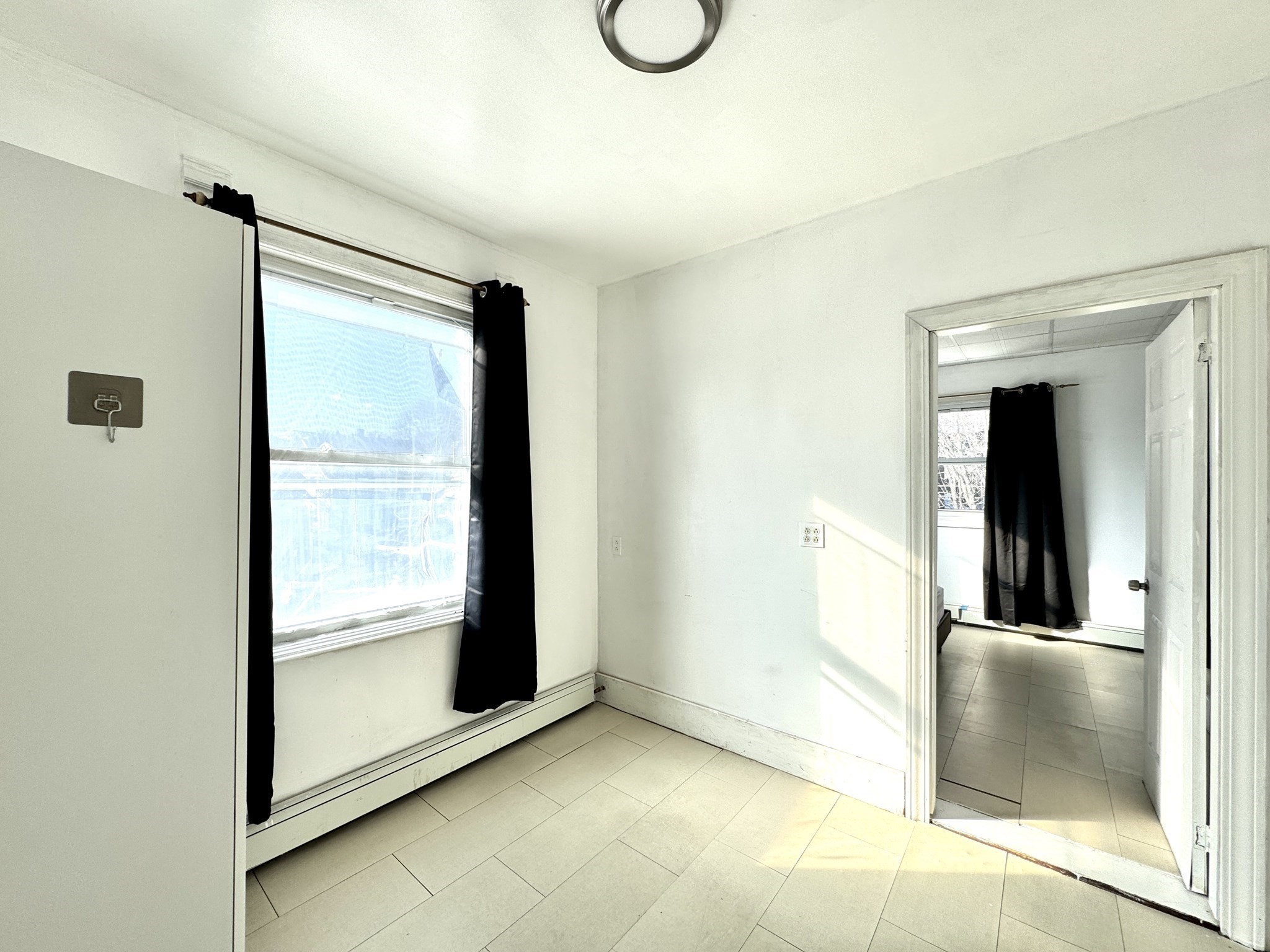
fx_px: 514
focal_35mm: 14
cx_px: 635
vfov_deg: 85.7
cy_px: 476
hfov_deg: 102.1
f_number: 2.2
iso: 40
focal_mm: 2.22
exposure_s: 1/281
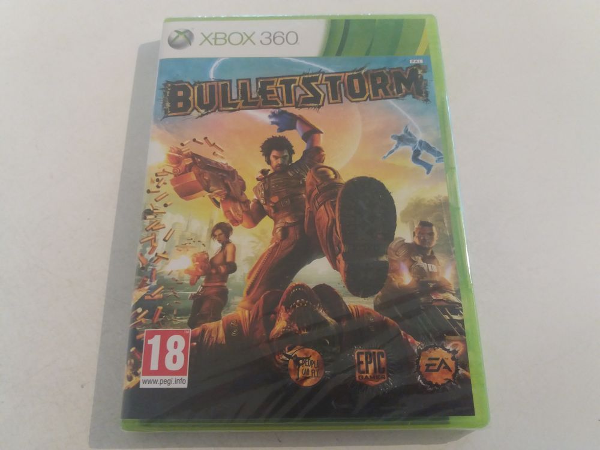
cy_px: 225
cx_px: 300
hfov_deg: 63.4
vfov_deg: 49.7
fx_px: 485
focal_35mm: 28
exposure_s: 1/17
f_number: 1.9
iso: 250
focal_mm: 3.7
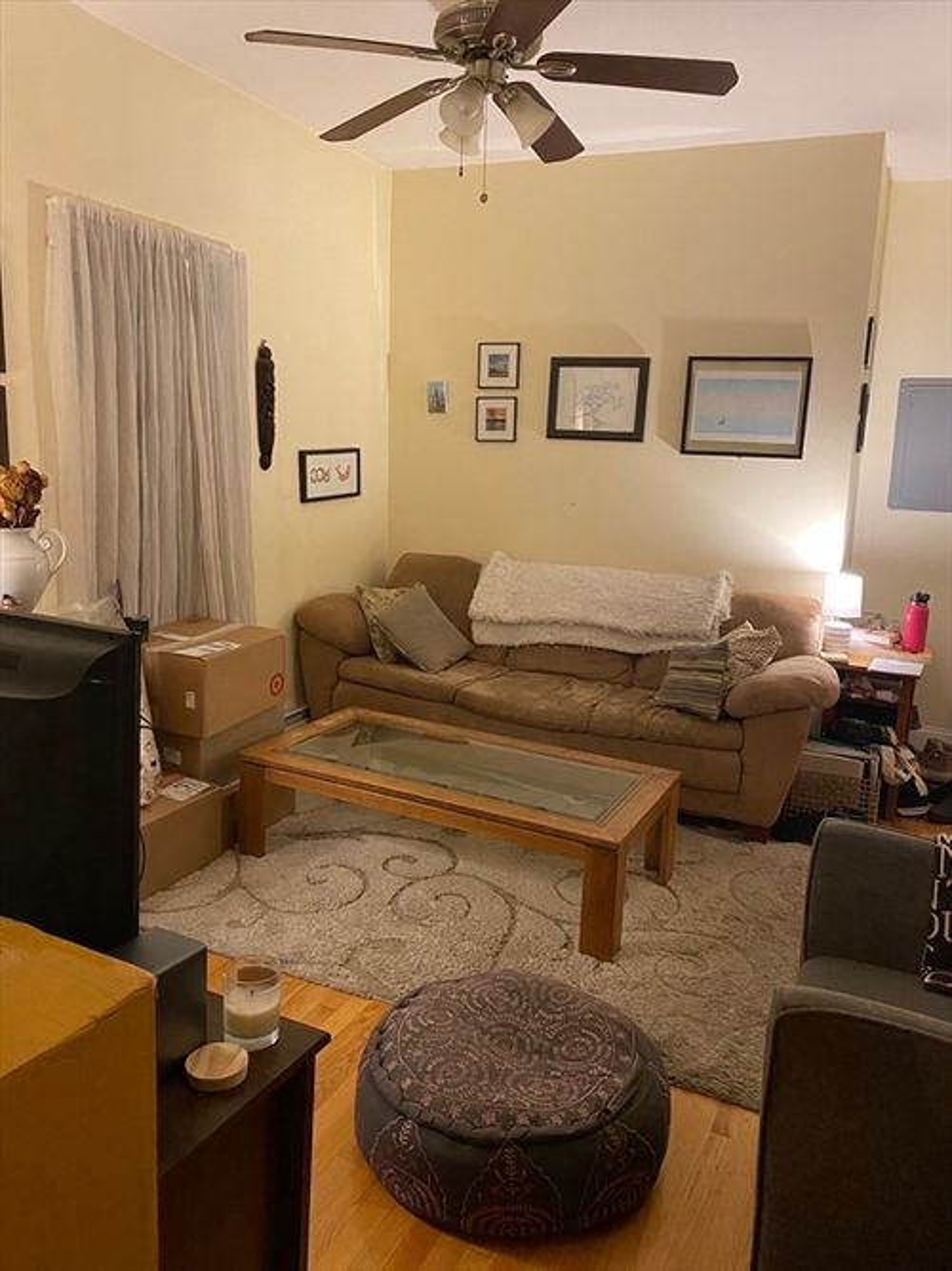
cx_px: 476
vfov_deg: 67.3
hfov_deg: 53.0
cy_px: 636
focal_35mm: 26
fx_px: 954
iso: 500
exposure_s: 1/40
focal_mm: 4.25
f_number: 1.8
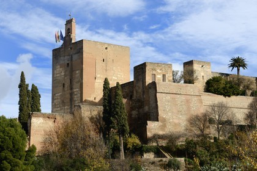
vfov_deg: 14.0
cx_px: 128
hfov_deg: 20.8
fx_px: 700
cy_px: 86
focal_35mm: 98
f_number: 13
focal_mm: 98
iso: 200
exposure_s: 1/200
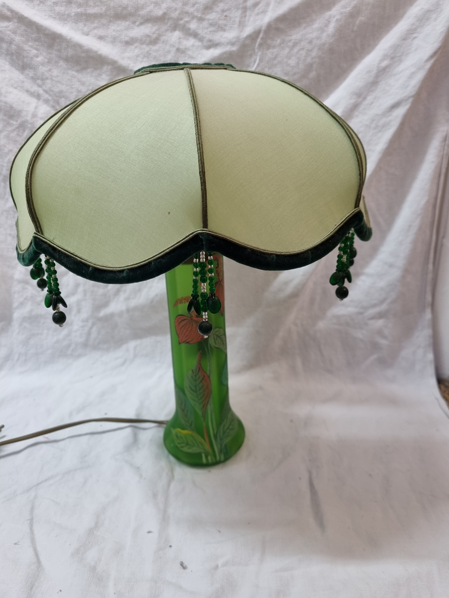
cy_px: 299
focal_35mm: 26
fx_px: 450
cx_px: 224
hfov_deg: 53.1
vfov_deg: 67.3
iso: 160
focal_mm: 5.4
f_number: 1.8
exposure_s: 1/50
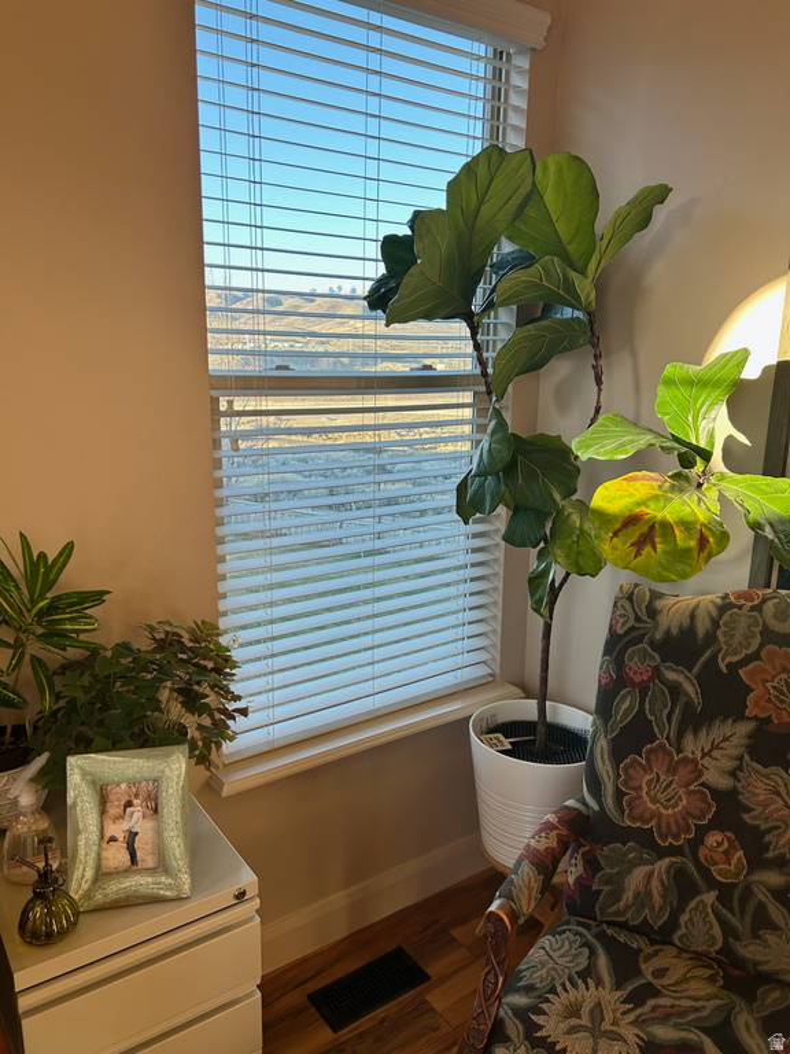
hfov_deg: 53.1
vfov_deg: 67.3
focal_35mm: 26
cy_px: 527
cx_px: 395
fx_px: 791
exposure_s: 1/147
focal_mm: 5.7
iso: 32
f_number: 1.5
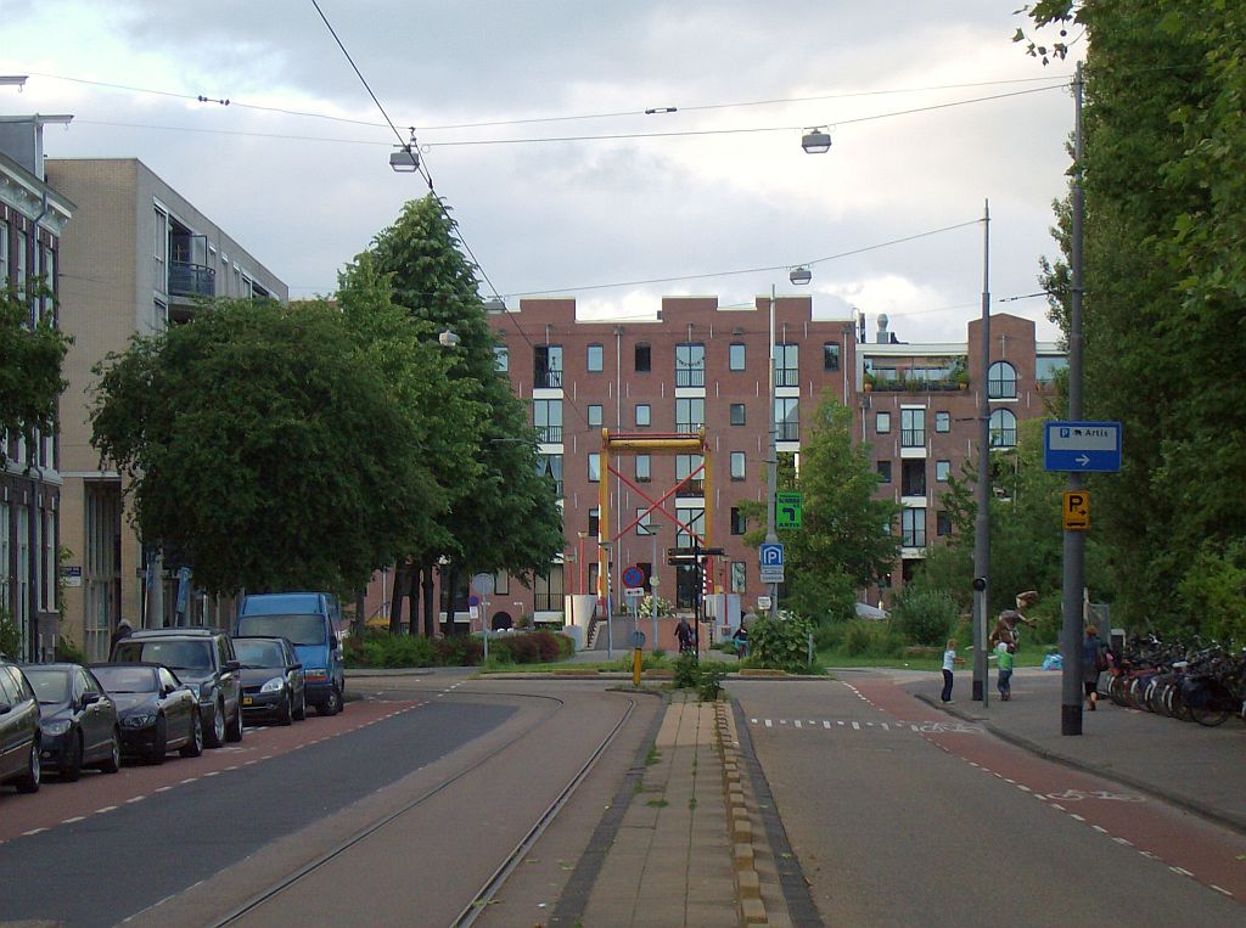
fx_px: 3878
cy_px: 464
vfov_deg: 13.7
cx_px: 623
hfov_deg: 18.3
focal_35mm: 108
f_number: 4.8
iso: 119
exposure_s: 1/134
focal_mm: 18
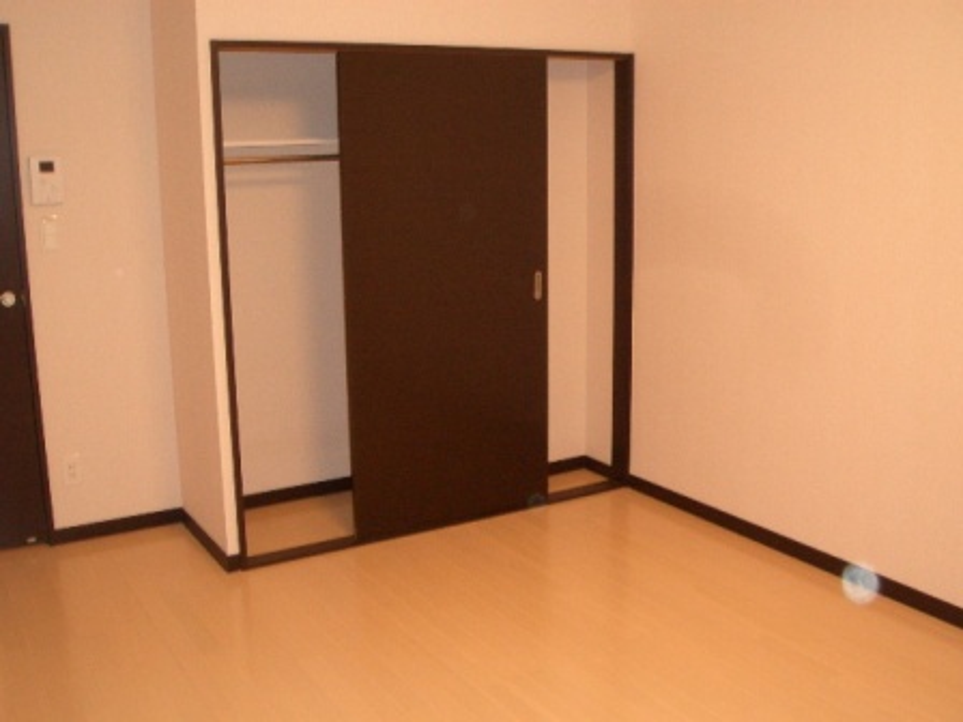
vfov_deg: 39.7
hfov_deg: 51.4
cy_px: 361
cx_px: 482
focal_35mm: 36
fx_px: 1002
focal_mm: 4.8
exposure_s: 1/40
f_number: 4
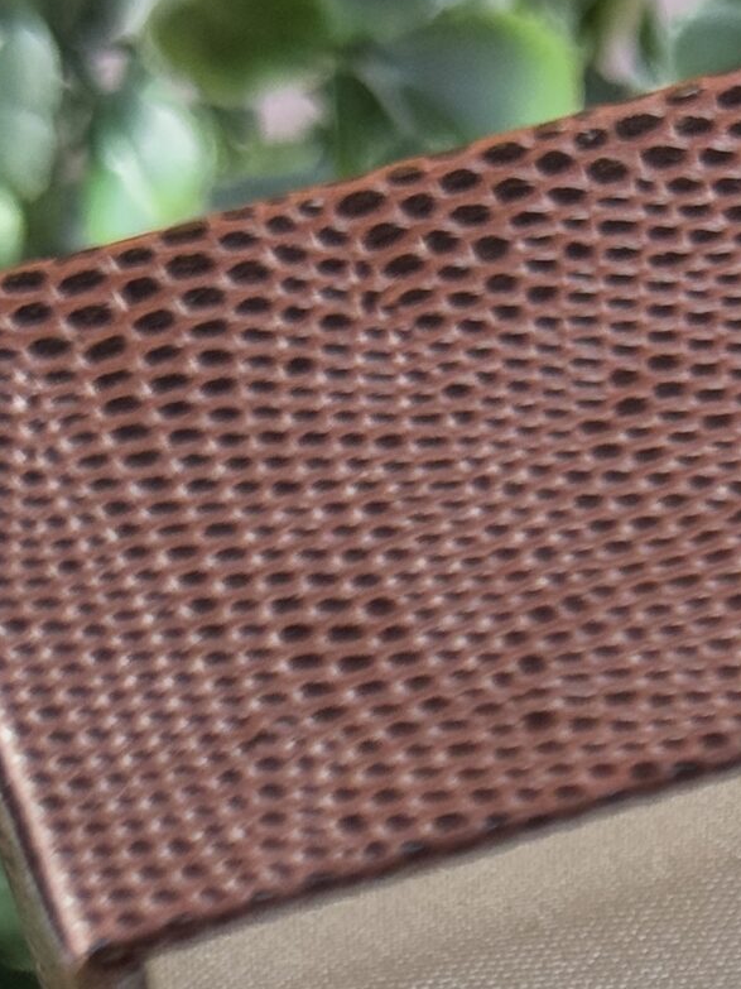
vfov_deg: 11.9
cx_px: 1020
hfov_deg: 9.3
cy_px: 1585
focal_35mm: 157
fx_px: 4482
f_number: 1.78
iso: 64
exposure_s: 1/900
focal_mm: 6.76
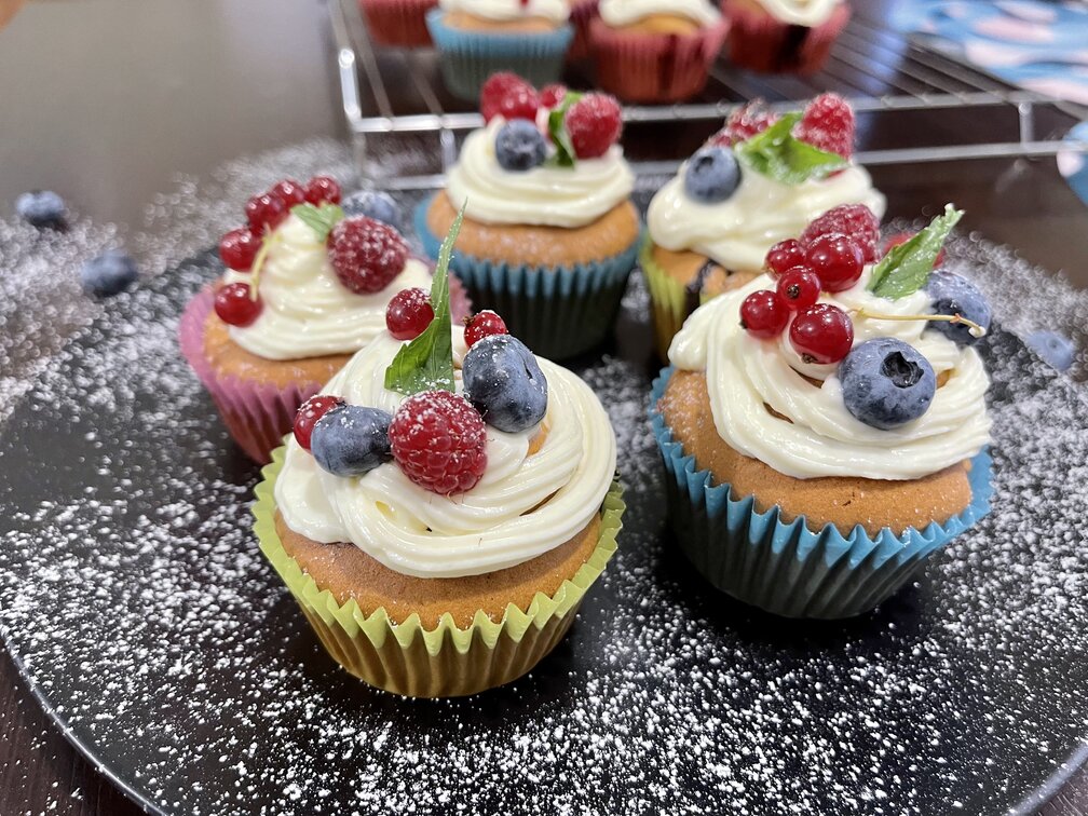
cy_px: 408
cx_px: 544
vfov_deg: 53.1
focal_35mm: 26
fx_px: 817
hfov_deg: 67.3
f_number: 1.6
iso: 160
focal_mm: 5.1
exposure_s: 1/50
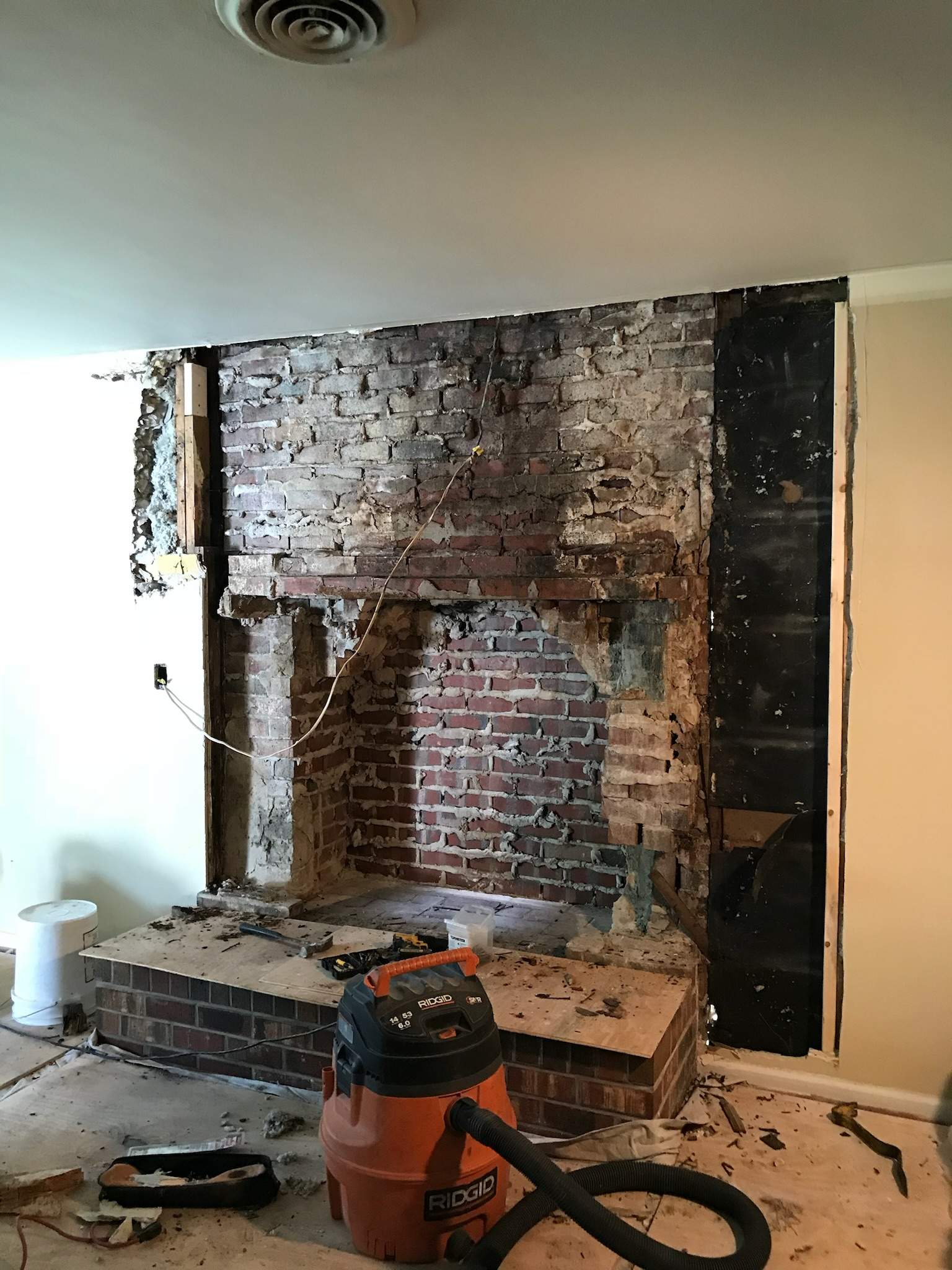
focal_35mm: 28
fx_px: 1027
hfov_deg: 49.7
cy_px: 635
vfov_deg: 63.4
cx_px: 476
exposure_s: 1/15
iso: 80
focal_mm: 3.99
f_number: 1.8
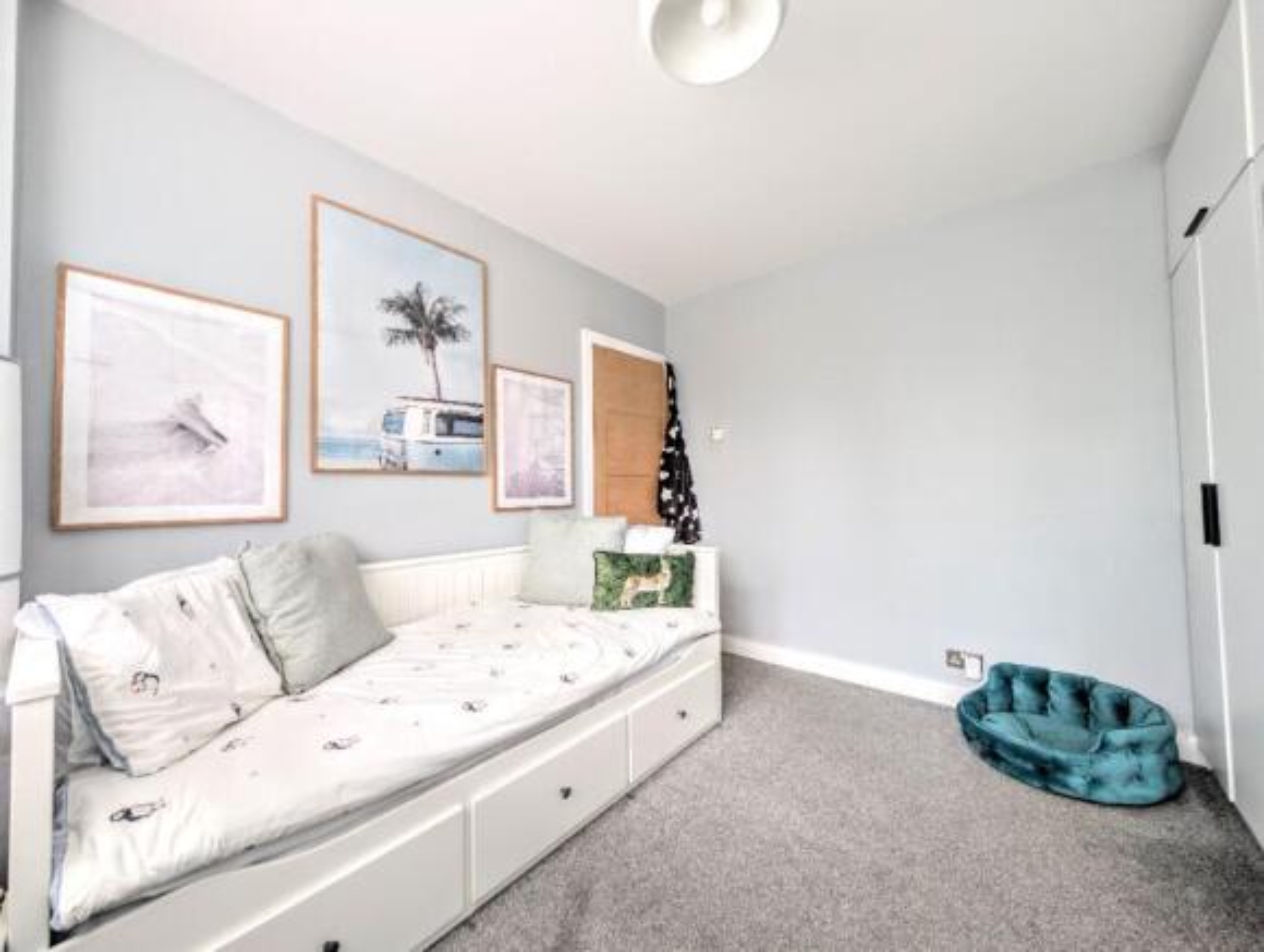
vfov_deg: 94.7
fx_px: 439
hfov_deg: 110.4
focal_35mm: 12
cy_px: 476
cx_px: 632
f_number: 1.7
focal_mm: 2.02
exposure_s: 1/65.2
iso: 51
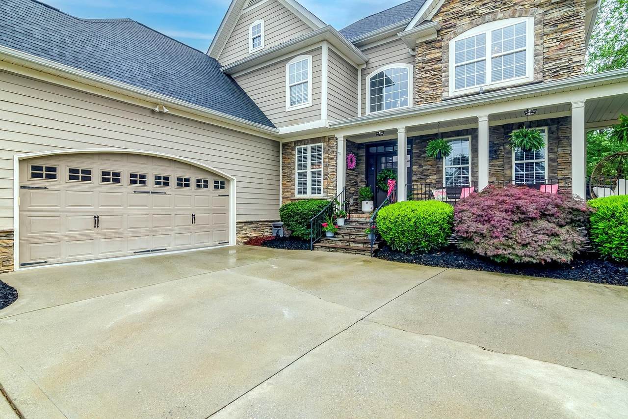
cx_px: 314
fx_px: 279
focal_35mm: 16
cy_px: 210
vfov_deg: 73.7
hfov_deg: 96.7
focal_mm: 11
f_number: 7.1
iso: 320
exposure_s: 1/320
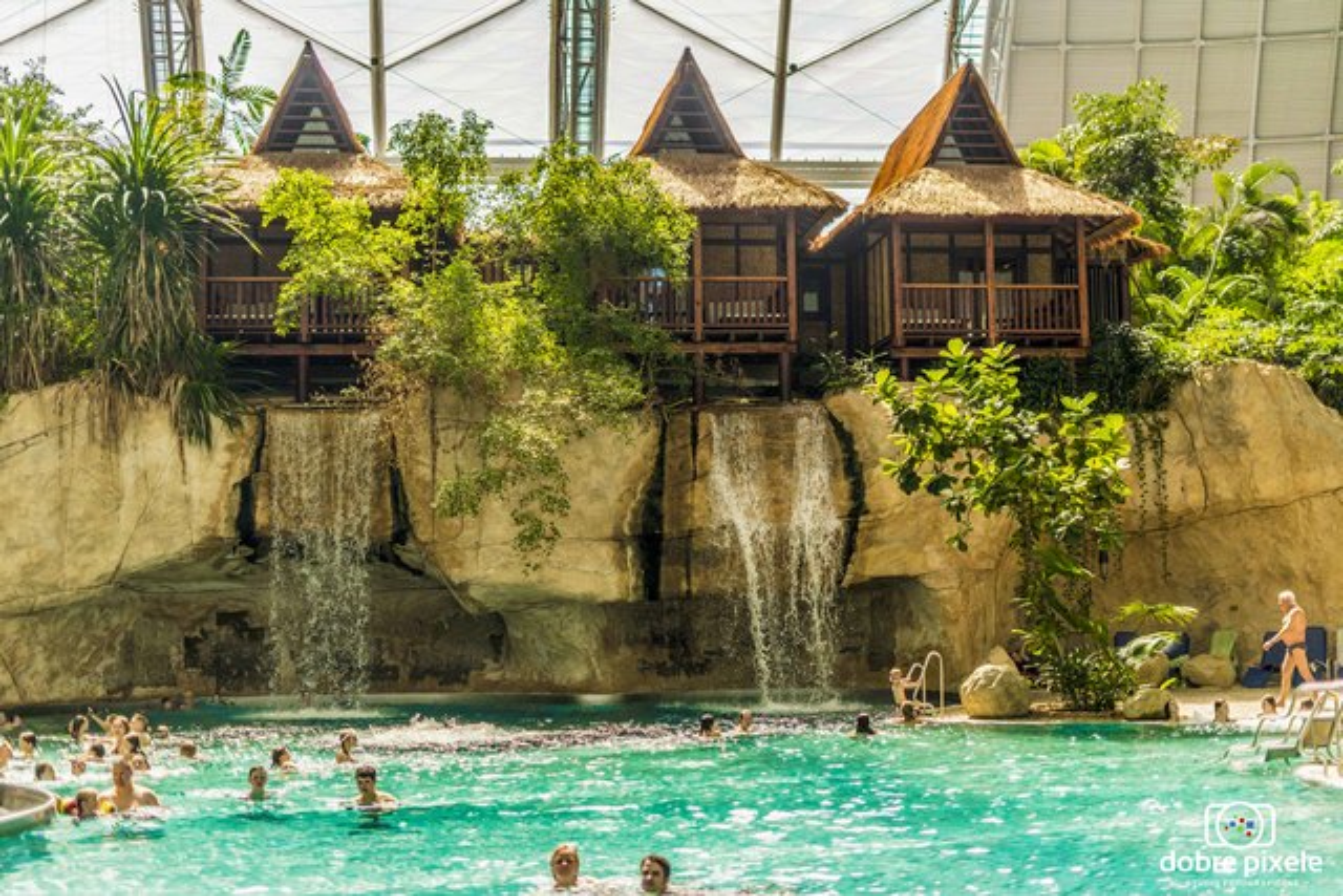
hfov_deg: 39.6
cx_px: 672
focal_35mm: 50
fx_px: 1866
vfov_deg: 27.0
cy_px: 448
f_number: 5
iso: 125
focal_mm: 50
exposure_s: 1/125
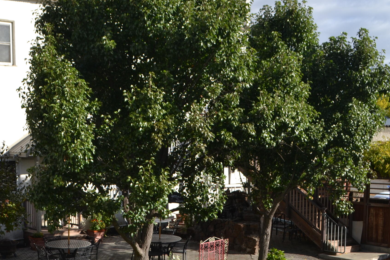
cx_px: 121
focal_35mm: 53
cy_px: 196
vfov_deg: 25.2
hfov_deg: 37.0
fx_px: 574
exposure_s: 1/200
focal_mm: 20
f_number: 7.1
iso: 100
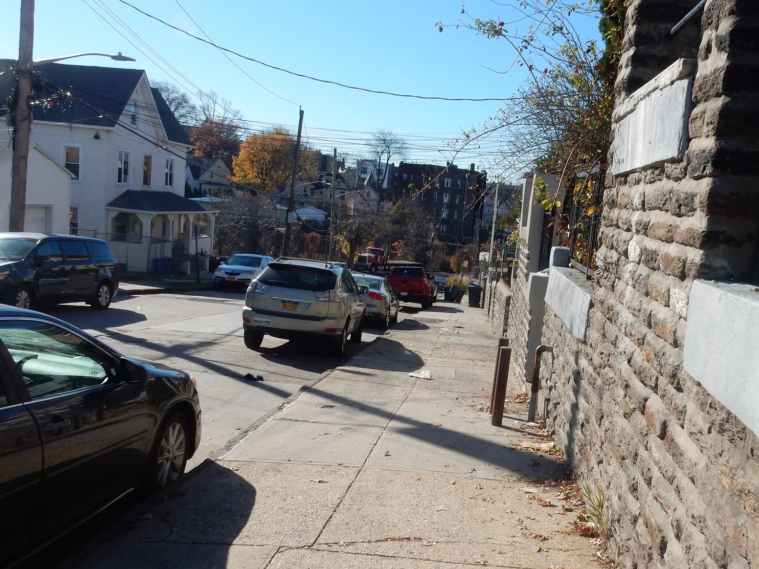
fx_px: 724
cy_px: 314
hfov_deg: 55.1
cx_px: 434
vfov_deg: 42.9
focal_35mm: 33
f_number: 4.2
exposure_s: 1/1000
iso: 125
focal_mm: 4.5
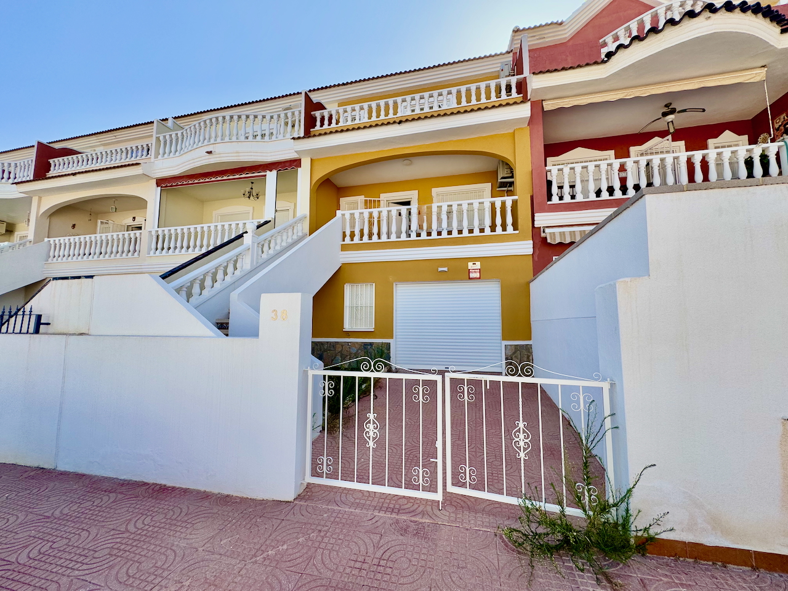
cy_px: 296
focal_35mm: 14
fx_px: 319
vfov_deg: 85.7
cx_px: 394
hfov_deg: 102.1
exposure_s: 1/1110
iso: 50
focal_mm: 2.22
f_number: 2.2
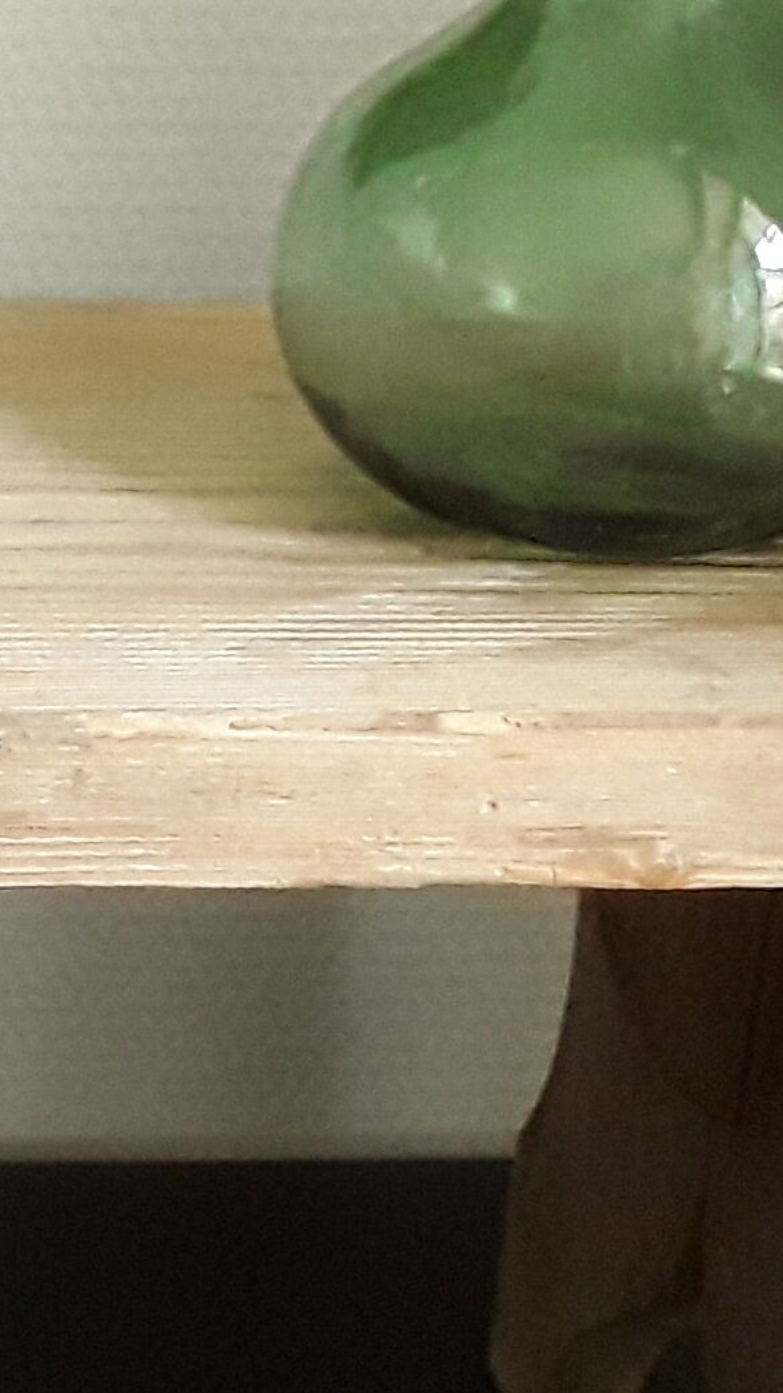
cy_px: 802
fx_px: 3397
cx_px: -169
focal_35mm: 92
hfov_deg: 12.8
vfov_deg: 23.1
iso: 400
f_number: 1.9
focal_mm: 2.91
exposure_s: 1/110
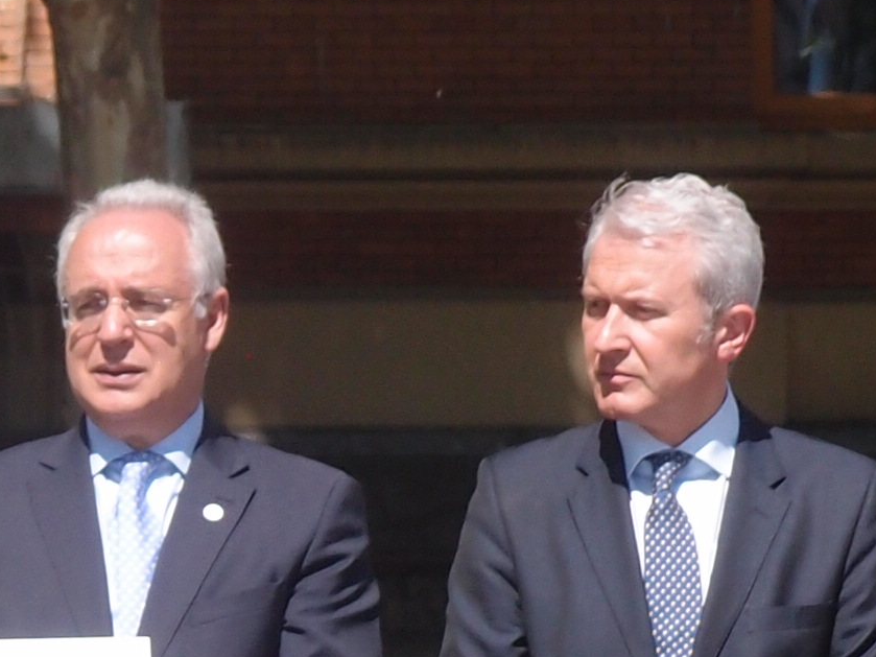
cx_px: -274
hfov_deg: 4.1
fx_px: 12322
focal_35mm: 487
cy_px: 594
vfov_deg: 3.1
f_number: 4
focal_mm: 24
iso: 100
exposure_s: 1/800
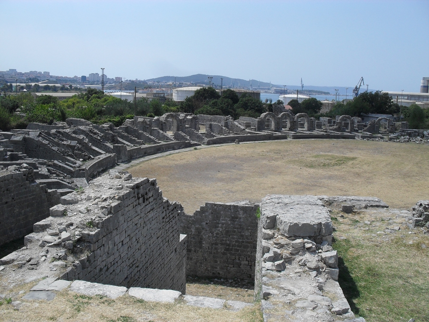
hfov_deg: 52.6
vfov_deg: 40.7
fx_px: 434
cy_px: 161
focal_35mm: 35
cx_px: 214
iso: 100
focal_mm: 6.3
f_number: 8.4
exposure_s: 1/350
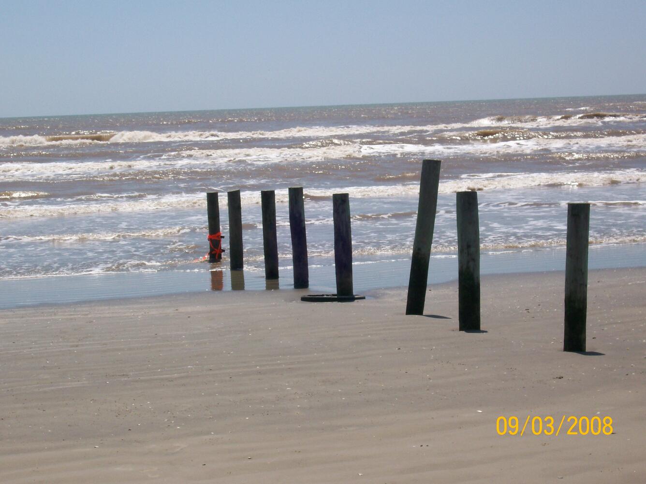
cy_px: 242
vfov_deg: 17.0
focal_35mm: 87
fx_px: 1624
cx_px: 323
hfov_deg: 22.5
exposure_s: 1/606
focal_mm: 14.3
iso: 80
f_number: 7.6
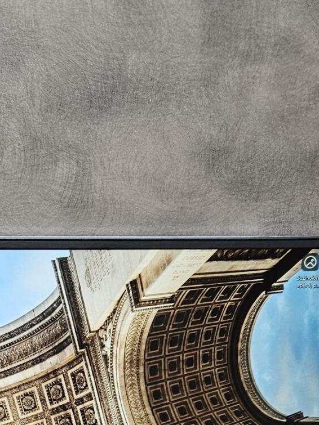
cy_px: 511
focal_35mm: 78
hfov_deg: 18.5
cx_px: 24
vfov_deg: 23.0
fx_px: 959
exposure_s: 1/100
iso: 160
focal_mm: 5.4
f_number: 1.8
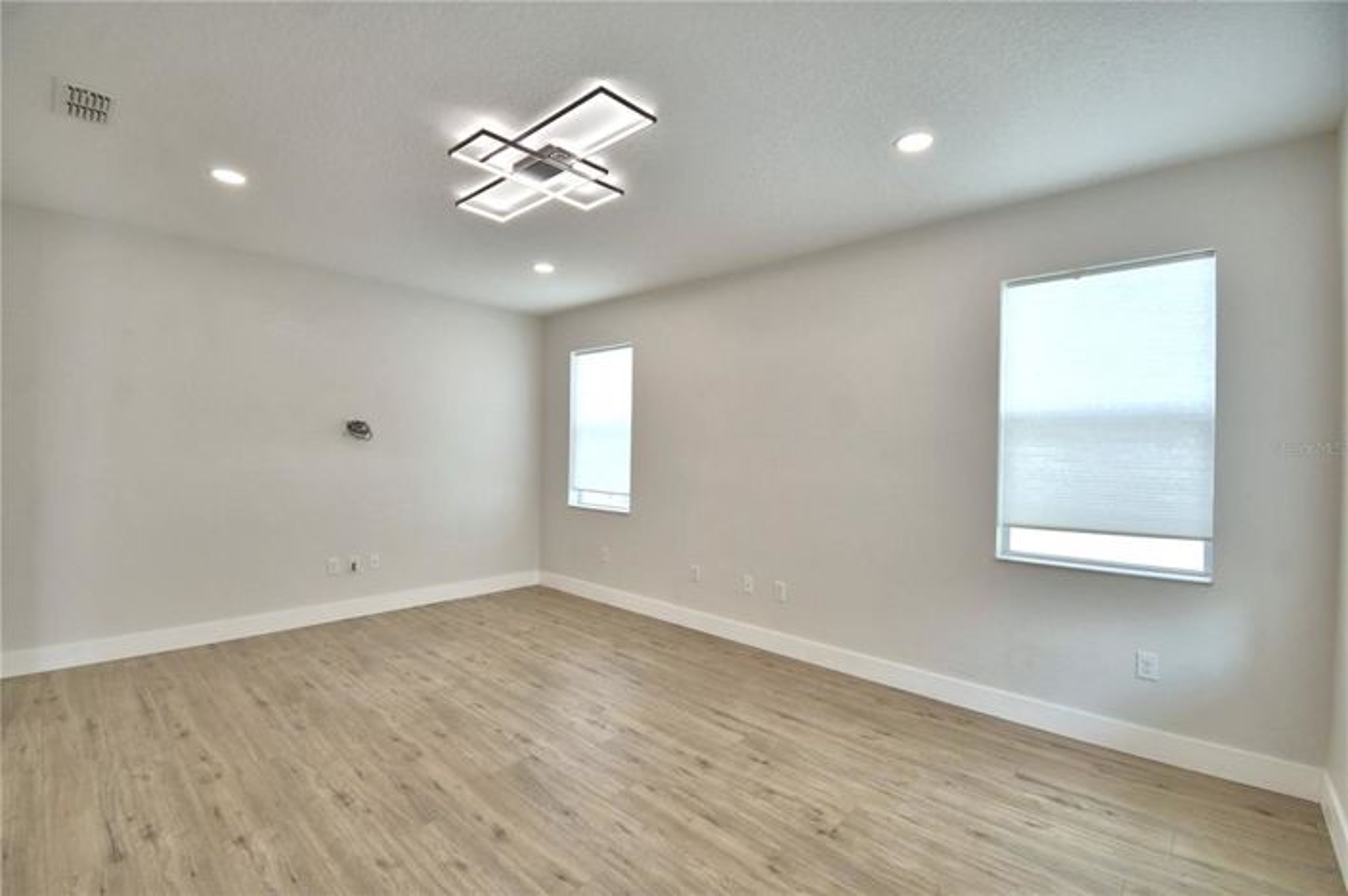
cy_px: 448
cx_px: 674
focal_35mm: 15
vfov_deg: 77.2
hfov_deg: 100.4
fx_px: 561
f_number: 4.5
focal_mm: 10
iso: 200
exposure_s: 1/160
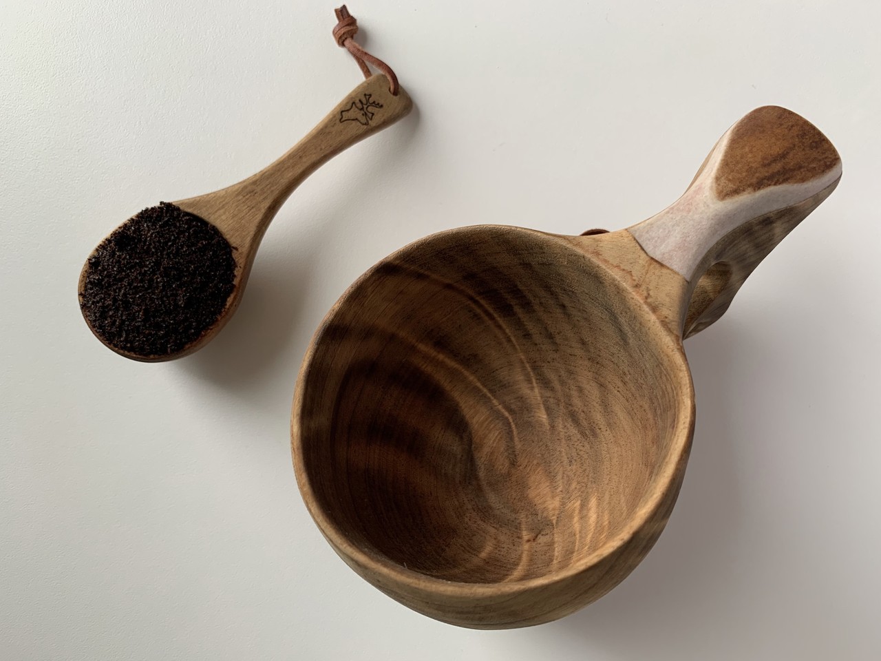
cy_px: 330
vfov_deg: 53.1
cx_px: 440
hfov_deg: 67.3
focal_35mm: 26
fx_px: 662
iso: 40
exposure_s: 1/121
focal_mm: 4.25
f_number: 1.8
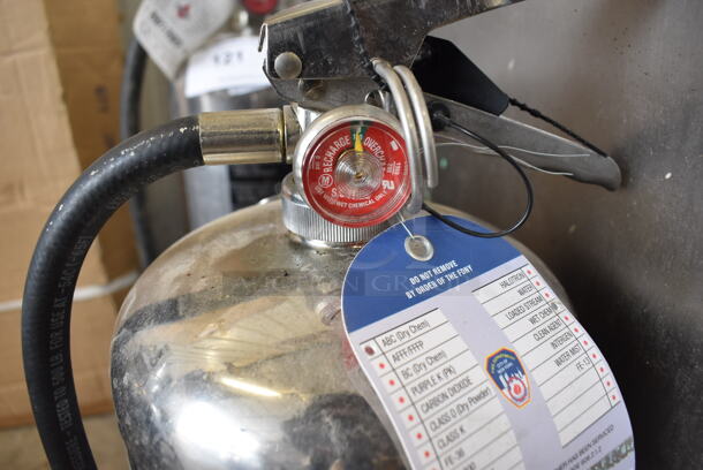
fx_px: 528
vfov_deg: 48.0
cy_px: 235
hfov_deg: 67.3
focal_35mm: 27
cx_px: 352
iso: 800
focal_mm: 18
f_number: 5
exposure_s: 1/60
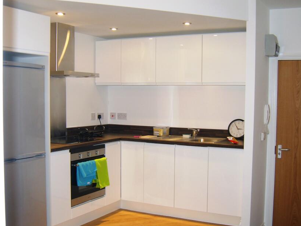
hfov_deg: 42.9
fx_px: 383
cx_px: 168
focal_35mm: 44
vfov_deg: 32.9
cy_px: 122
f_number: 2.8
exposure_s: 1/30
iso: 100
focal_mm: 7.4
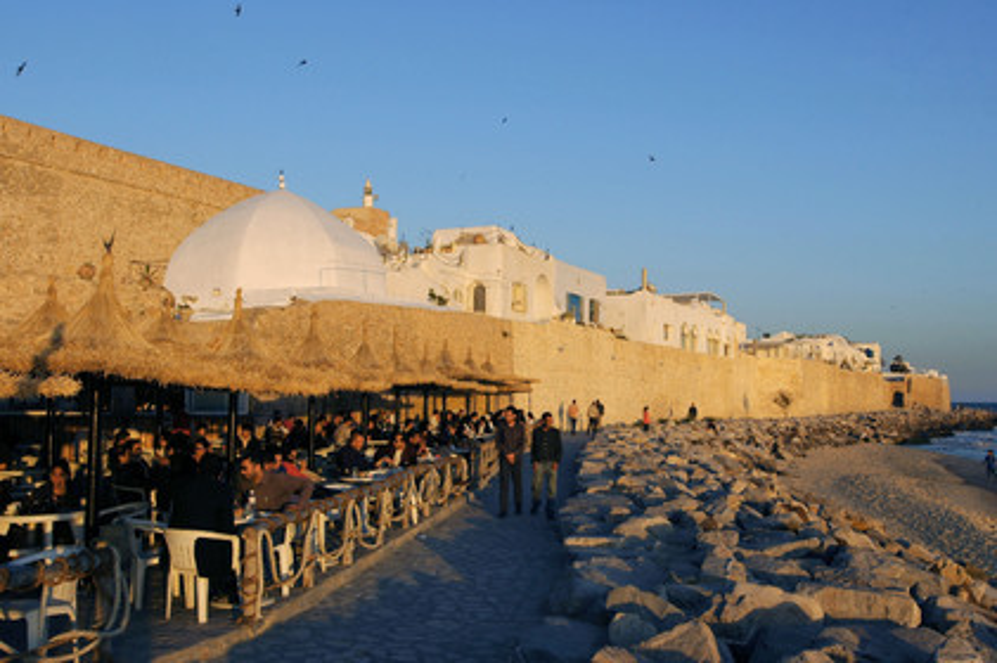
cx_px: 498
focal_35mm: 33
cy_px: 332
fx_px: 913
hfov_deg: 57.3
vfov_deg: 39.9
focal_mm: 22
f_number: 8
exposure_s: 1/250
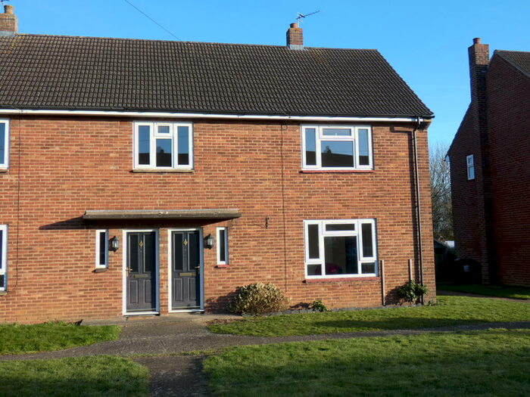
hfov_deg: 49.0
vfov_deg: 37.7
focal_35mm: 38
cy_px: 198
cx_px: 265
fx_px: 582
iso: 80
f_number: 3.5
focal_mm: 6.8
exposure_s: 1/320
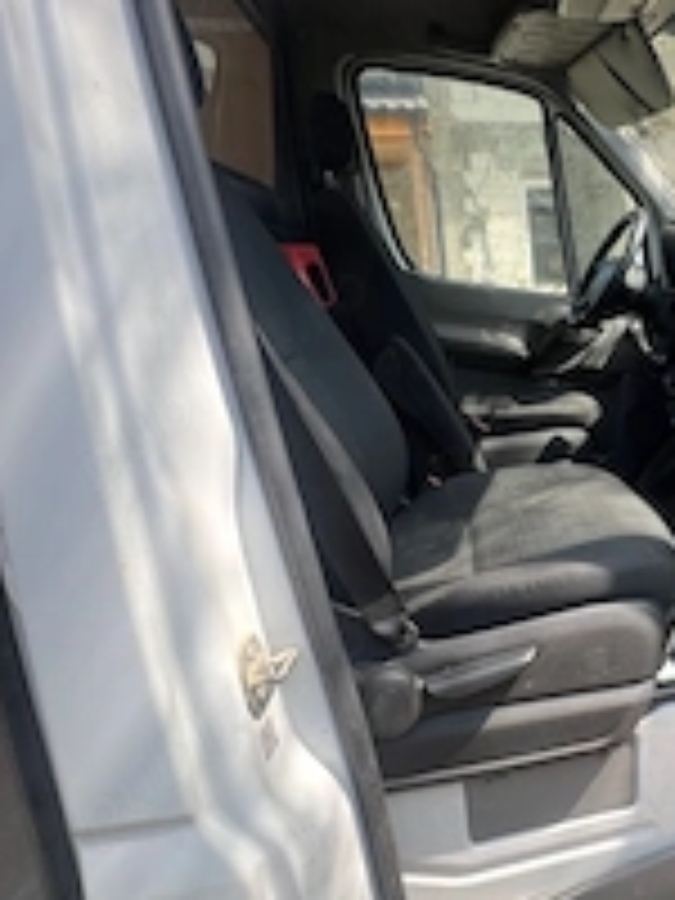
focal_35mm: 26
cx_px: 662
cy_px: 432
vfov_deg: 67.3
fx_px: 676
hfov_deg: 45.5
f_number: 1.8
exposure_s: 1/154
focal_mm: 1.57
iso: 32
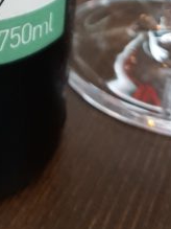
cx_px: -77
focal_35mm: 95
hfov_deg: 14.6
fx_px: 626
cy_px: -158
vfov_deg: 17.5
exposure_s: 1/11
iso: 200
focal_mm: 4.2
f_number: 1.7
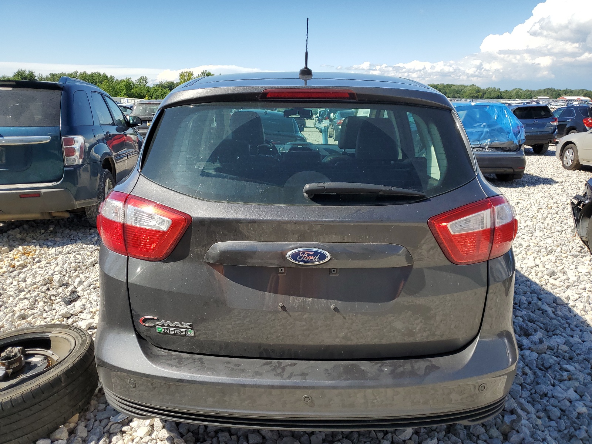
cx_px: 296
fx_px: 445
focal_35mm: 26
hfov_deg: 67.3
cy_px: 222
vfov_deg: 53.1
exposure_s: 1/2500
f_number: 1.5
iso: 50
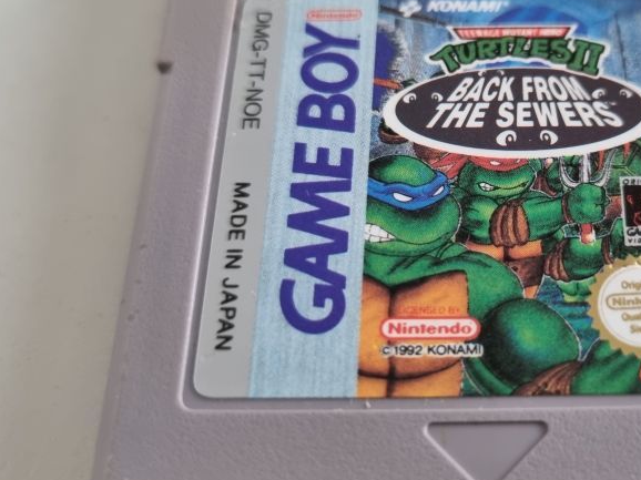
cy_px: 185
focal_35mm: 45
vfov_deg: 32.0
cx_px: 480
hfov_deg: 40.9
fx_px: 833
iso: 320
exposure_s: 1/50
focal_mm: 5.4
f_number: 1.8
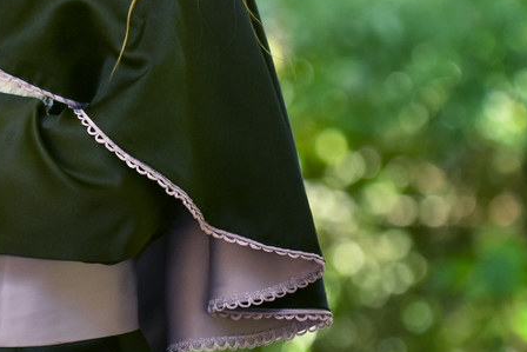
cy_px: -29
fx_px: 9415
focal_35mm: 643
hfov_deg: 3.2
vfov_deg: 2.1
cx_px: -155
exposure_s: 1/250
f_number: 5.6
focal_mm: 160
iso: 500
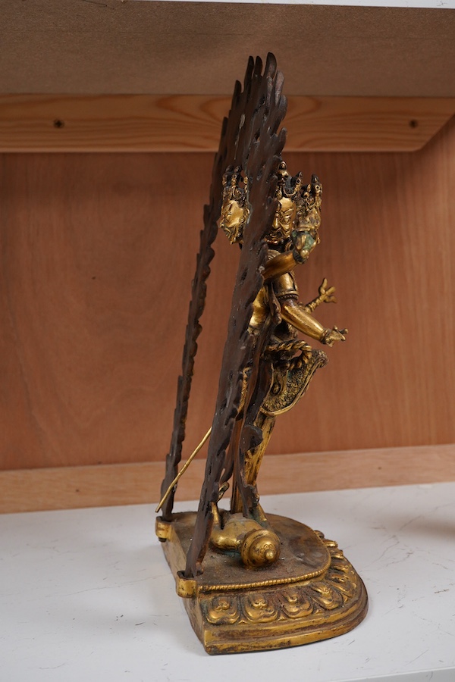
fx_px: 853
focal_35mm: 45
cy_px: 341
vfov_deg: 43.6
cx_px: 228
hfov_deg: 29.9
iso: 1250
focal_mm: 30
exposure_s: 1/125
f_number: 9
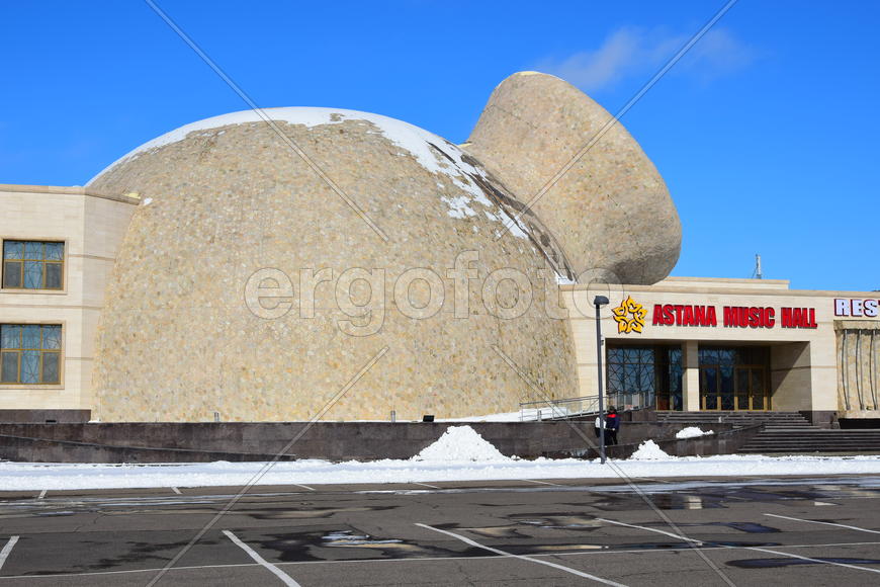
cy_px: 294
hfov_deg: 38.9
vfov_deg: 26.5
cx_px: 440
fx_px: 1247
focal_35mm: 51
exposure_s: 1/320
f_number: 11
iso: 100
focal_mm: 34
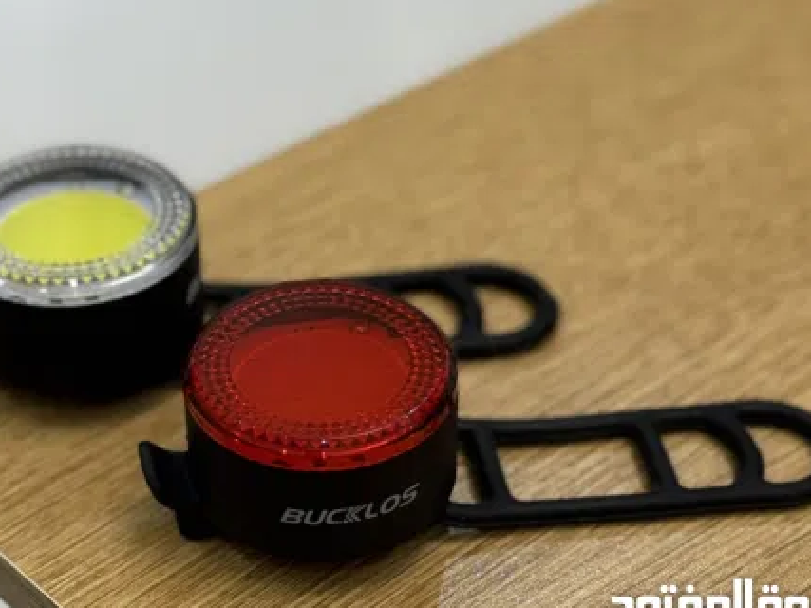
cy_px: 304
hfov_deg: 27.0
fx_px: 1686
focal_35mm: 72
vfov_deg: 20.4
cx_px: 317
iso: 125
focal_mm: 6.76
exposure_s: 1/100
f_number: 1.78
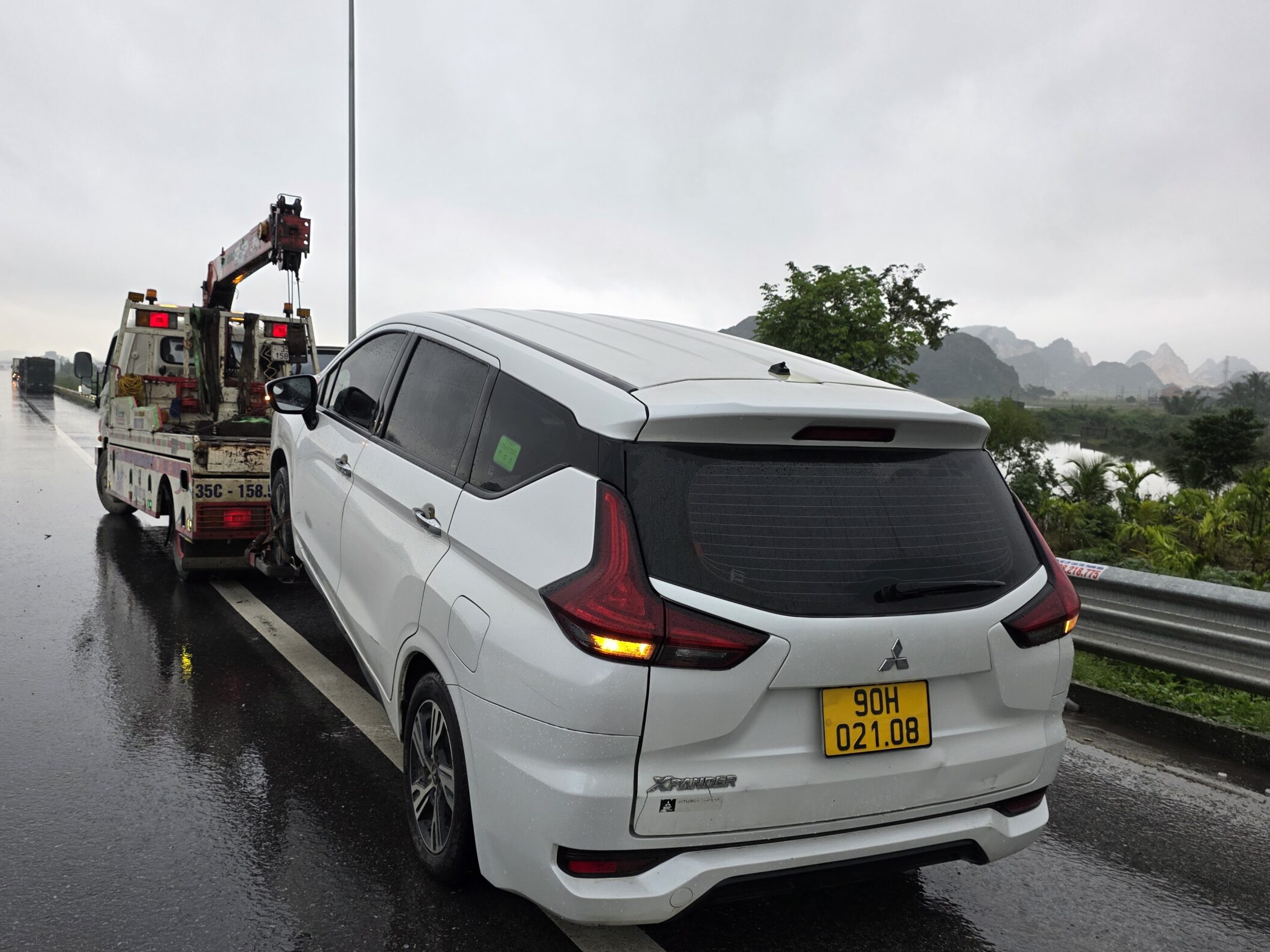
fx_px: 1027
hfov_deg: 63.2
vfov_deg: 49.7
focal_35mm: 28
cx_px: 554
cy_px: 502
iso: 50
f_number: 1.7
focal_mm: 6.3
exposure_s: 1/180
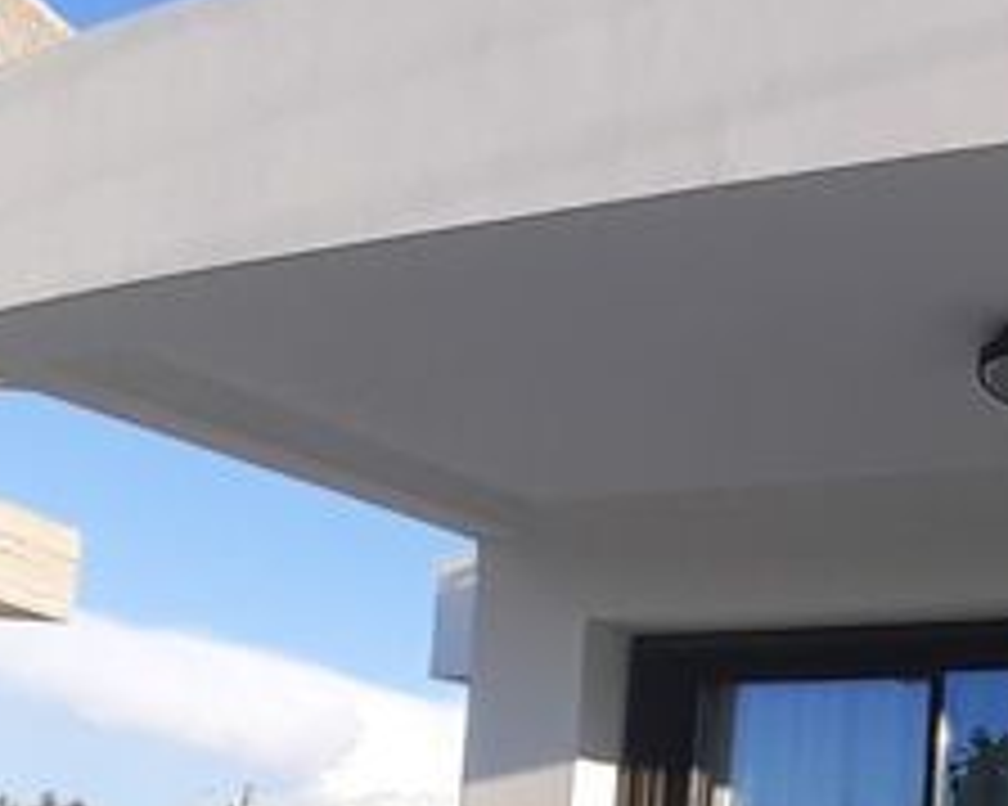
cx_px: 1510
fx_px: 1193
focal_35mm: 40
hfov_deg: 28.9
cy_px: 955
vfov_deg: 31.6
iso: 40
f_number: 2.2
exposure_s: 1/557
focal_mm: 1.13
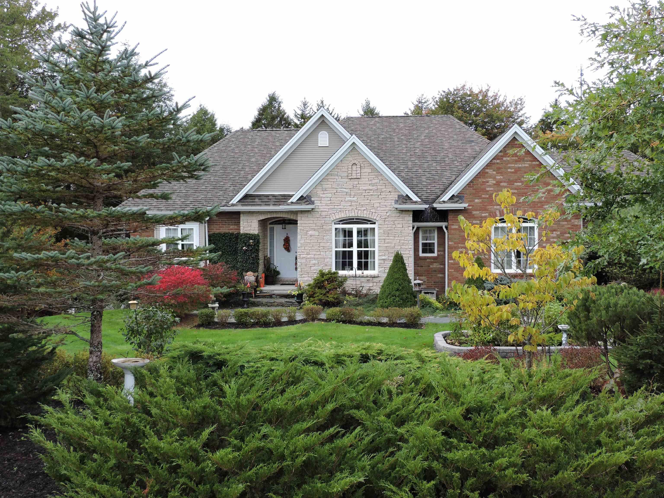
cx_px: 332
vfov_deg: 40.7
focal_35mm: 35
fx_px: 671
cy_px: 249
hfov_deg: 52.6
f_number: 3.3
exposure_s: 1/320
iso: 100
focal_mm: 6.2
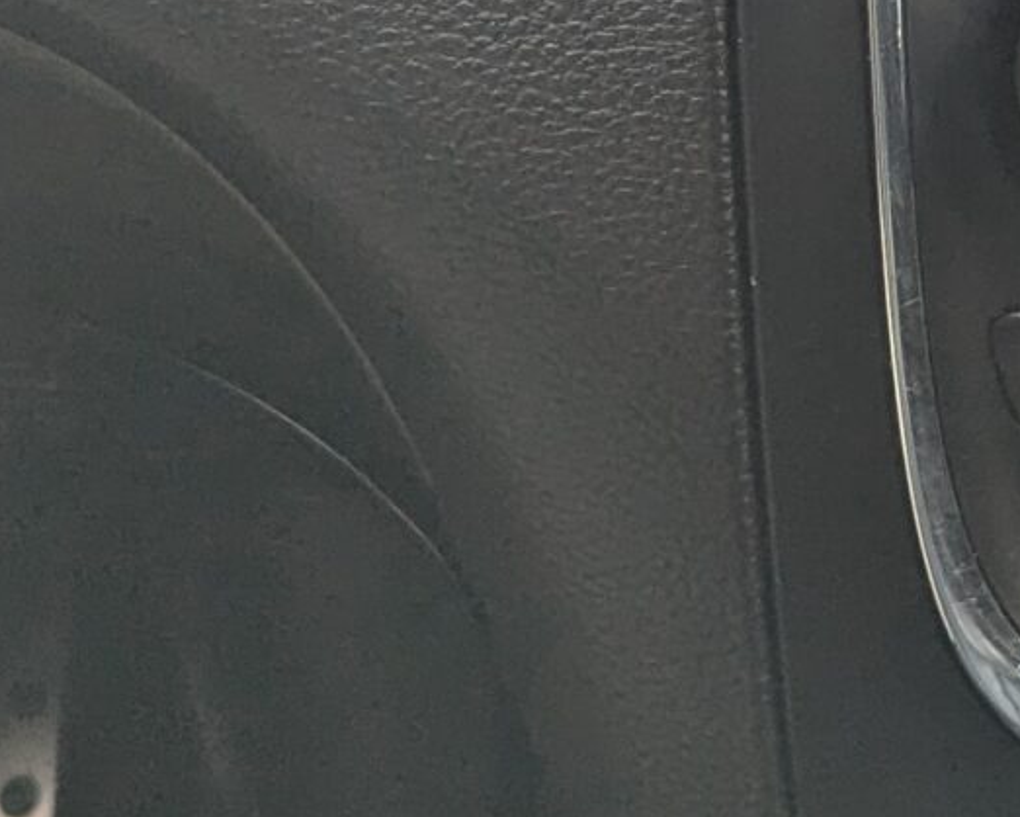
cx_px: 1354
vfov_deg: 13.1
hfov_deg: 15.8
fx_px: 3473
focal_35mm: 115
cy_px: -127
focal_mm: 6.81
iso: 37
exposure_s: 1/34.1
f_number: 1.85
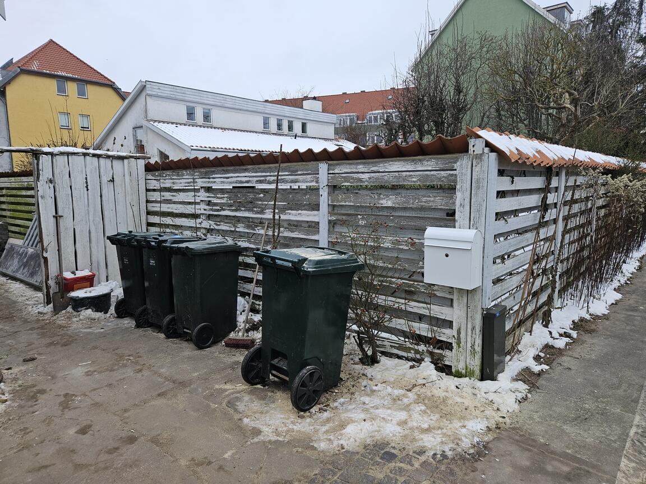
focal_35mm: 23
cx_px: 323
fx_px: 429
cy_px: 242
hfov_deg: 73.9
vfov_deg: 58.9
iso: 80
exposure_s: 1/180
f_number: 1.8
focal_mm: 5.4
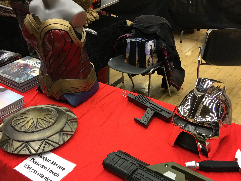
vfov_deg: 36.7
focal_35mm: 39
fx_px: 272
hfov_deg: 47.9
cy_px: 107
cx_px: 124
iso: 50
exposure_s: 1/17
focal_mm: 4.15
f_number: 2.2
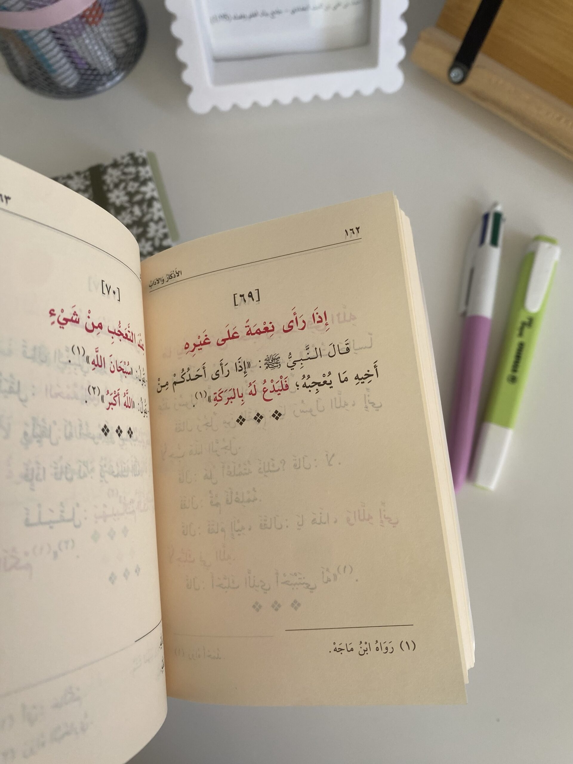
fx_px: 574
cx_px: 286
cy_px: 382
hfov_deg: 53.1
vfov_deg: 67.3
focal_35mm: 26
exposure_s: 1/122
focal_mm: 4.25
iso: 80
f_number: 1.8
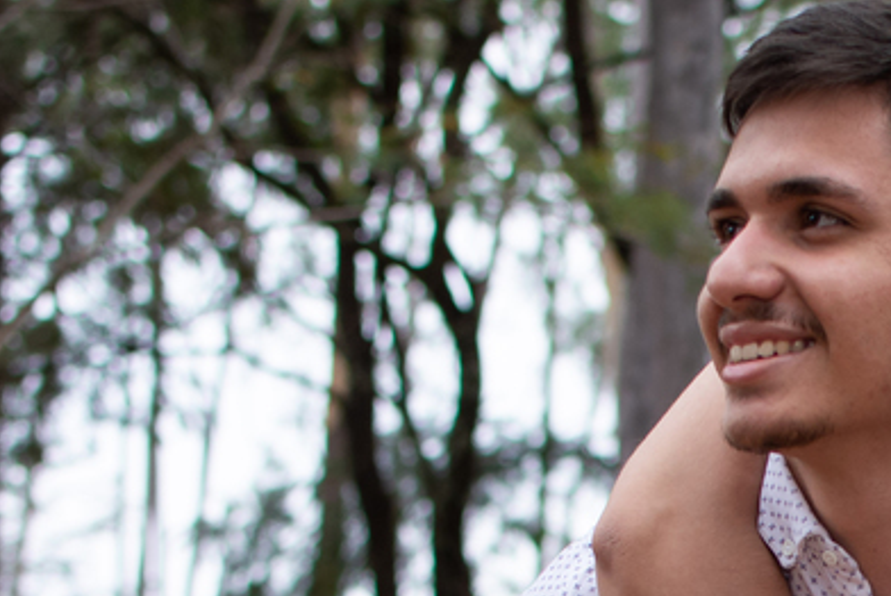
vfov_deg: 8.4
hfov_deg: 12.6
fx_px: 3976
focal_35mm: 161
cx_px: 968
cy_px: 787
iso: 320
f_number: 2.5
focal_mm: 35
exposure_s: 1/200
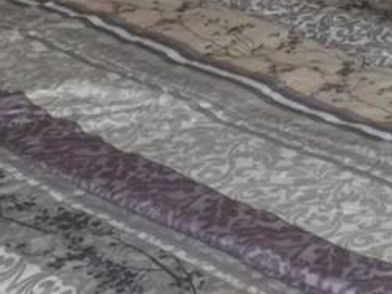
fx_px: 1722
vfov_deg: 9.3
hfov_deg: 12.6
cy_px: -259
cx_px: 490
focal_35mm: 152
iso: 400
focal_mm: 6.6
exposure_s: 1/30
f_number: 3.5
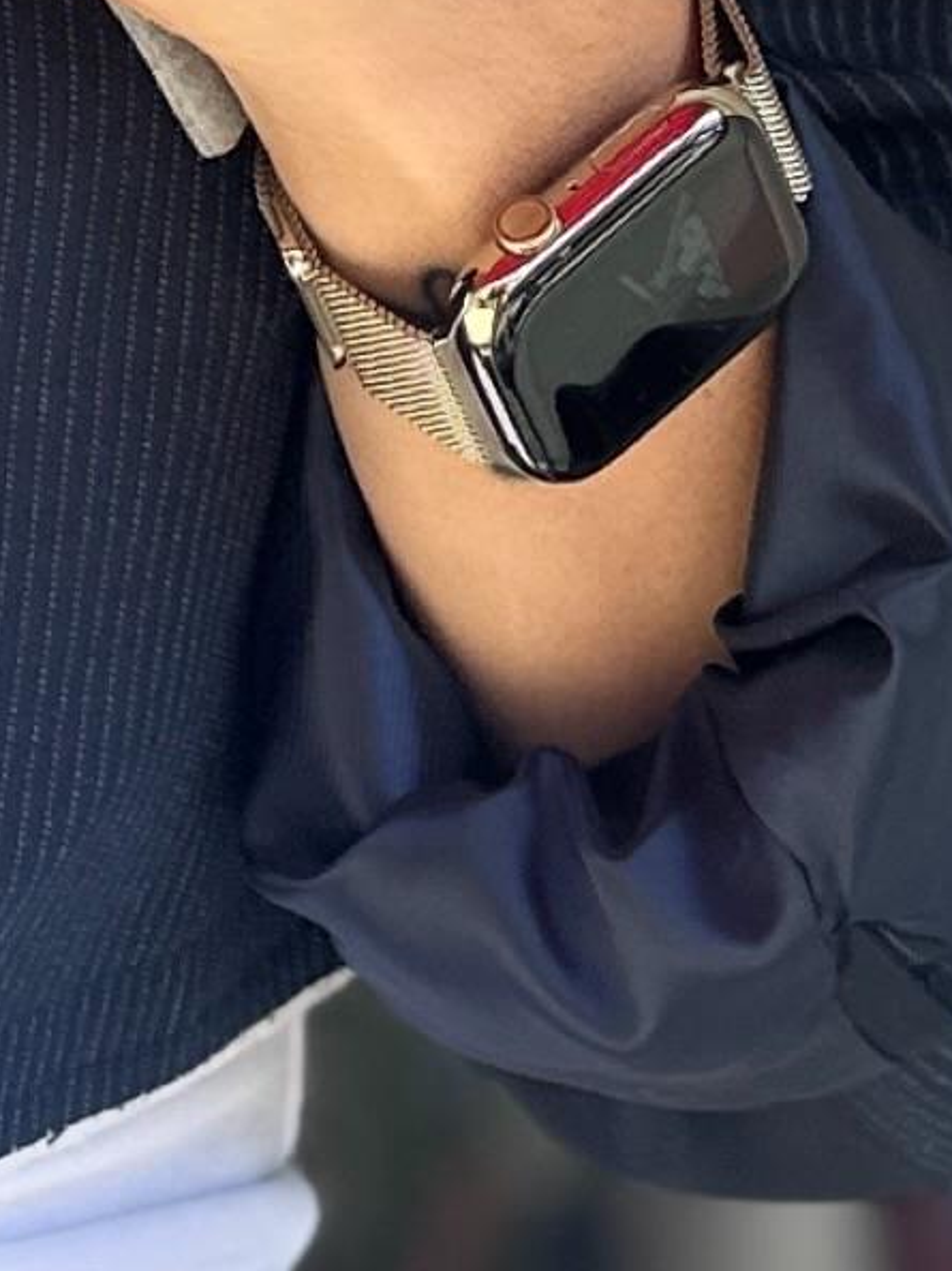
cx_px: -411
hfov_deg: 8.9
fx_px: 5981
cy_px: -336
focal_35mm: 163
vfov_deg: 11.8
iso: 80
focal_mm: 6.86
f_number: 1.78
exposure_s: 1/745
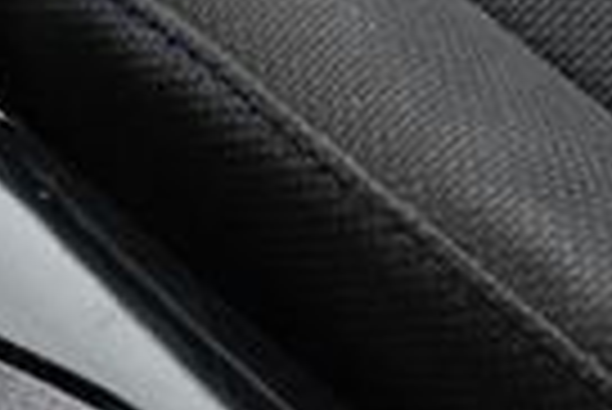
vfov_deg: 5.1
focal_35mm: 268
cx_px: -819
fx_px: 4561
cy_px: -356
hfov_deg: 7.2
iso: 2500
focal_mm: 38
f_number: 5
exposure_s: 1/100
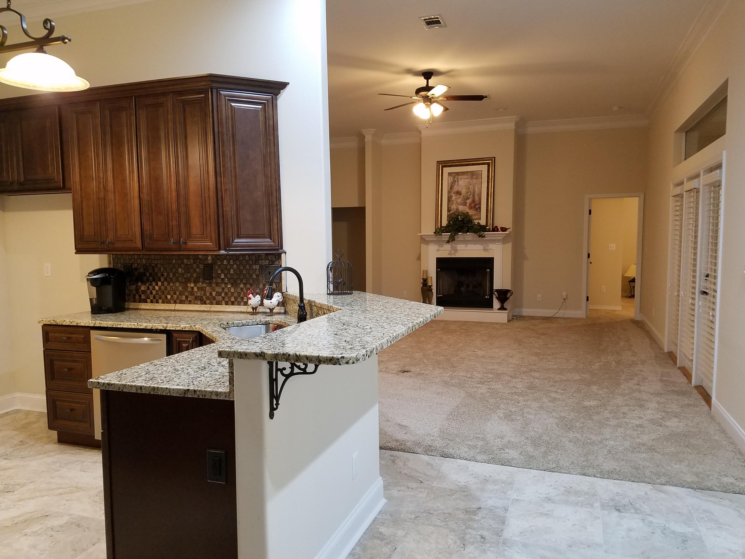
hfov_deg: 65.3
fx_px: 581
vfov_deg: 51.4
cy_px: 280
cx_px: 372
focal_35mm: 27
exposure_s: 1/24
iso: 160
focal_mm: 4.25
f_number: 1.7
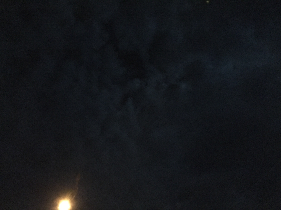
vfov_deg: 48.2
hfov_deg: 61.7
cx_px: 140
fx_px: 235
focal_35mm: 29
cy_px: 105
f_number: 2.2
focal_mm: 4.15
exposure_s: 1/15
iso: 2000
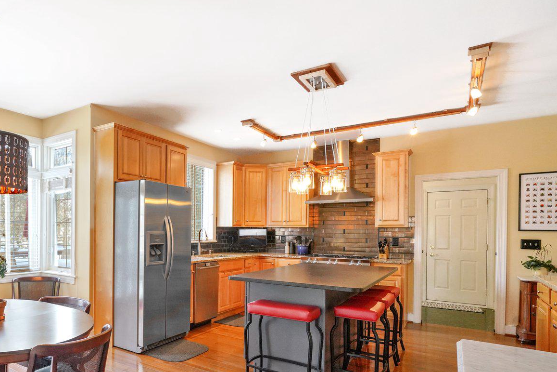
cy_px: 225
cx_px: 117
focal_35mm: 23
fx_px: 356
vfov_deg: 54.7
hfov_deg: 69.3
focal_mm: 13
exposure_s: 1/30
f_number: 8
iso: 1600
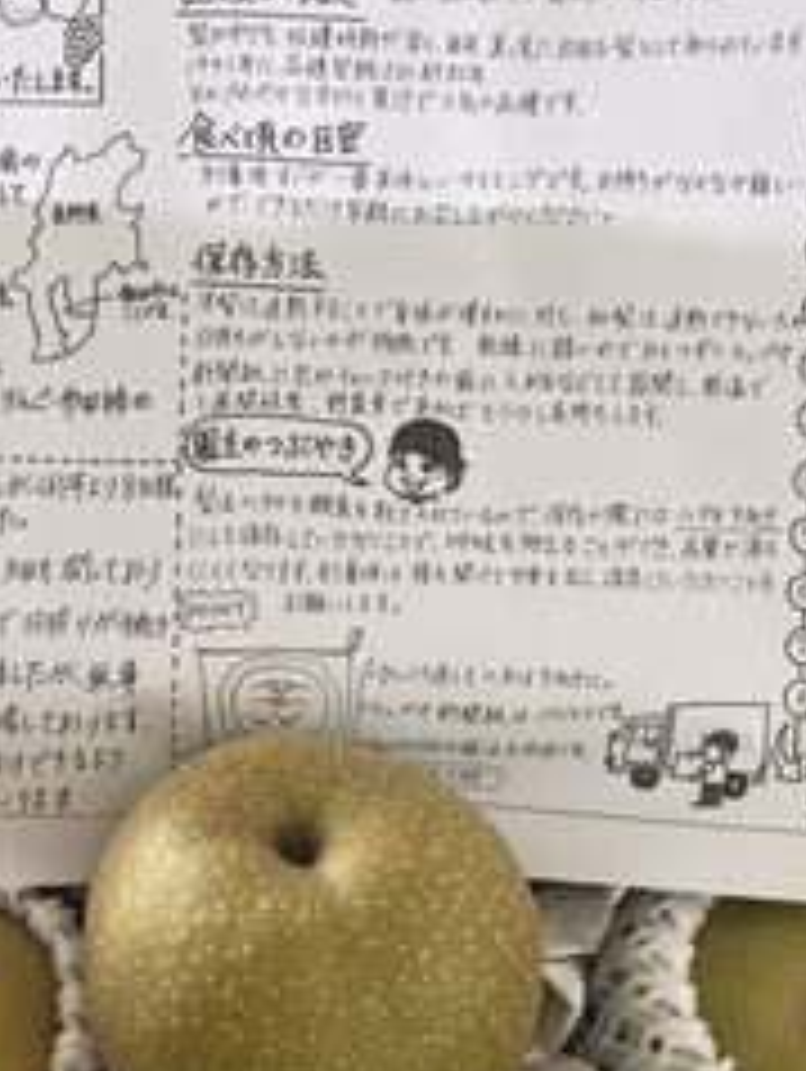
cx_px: 306
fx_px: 1457
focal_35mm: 47
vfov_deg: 39.3
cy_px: 801
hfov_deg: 30.8
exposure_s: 1/60
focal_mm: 3.99
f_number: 1.8
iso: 125
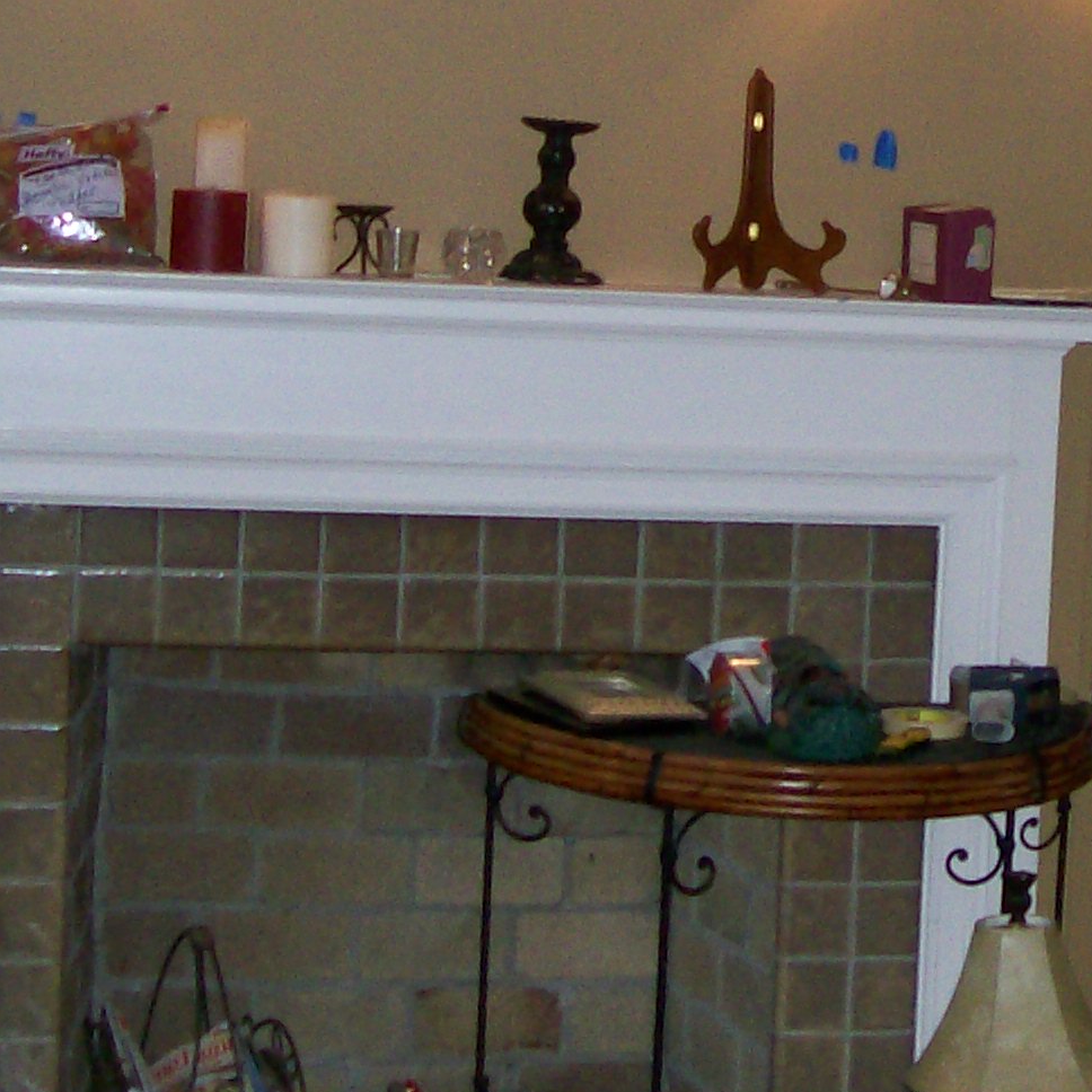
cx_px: 1136
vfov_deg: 17.0
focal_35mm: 101
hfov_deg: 16.8
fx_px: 3605
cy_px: 107
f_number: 2.7
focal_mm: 6
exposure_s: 1/64
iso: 140
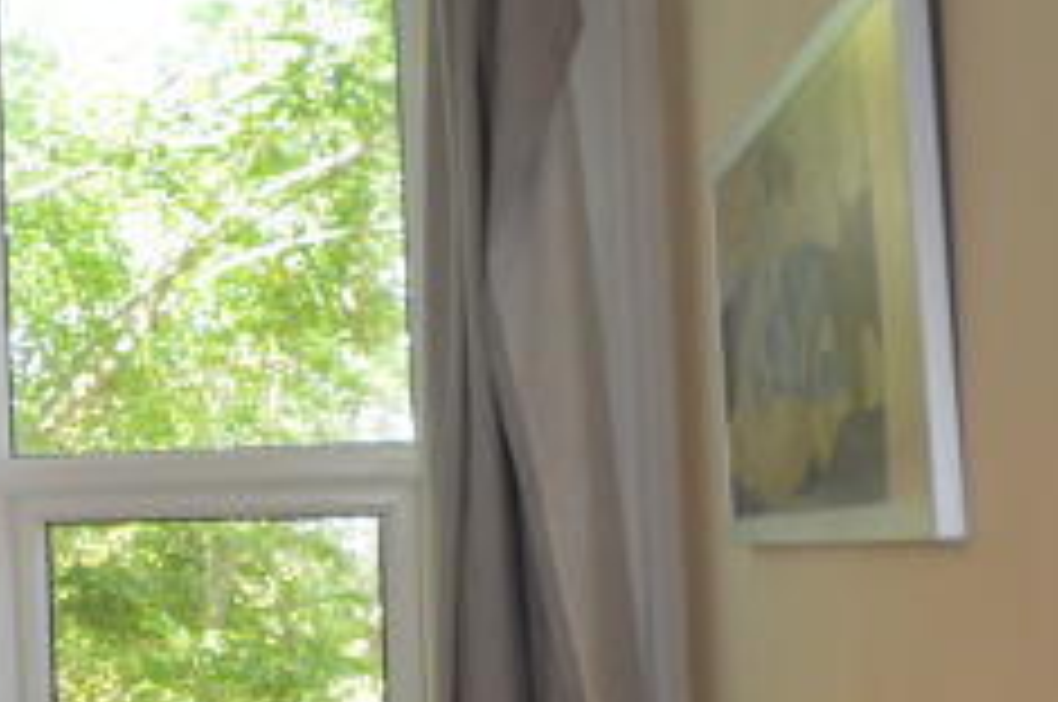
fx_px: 2204
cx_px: -1216
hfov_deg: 17.0
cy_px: 515
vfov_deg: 18.0
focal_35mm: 75
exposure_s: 1/60
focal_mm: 11.5
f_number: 4.2
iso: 720
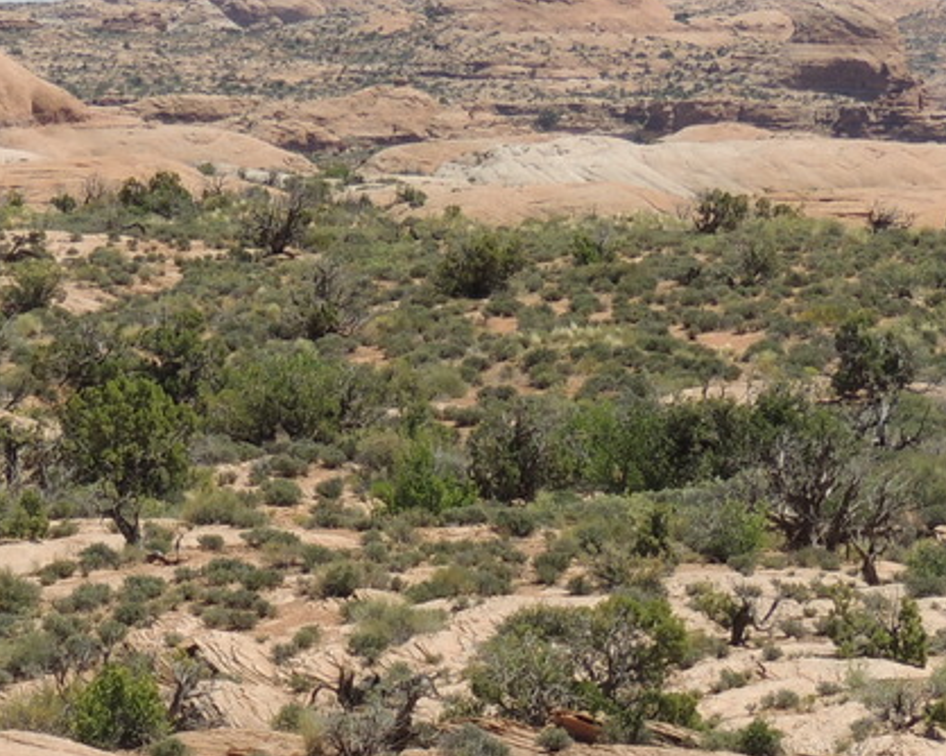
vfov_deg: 5.7
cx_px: 247
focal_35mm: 269
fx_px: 7528
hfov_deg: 7.2
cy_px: 675
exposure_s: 1/800
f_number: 4.1
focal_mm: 16
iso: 100
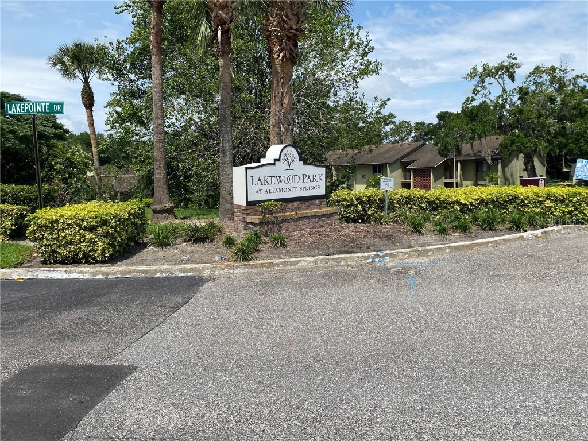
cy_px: 220
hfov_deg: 67.3
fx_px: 442
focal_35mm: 26
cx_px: 294
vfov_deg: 53.1
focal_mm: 4.25
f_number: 1.8
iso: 32
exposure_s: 1/3205
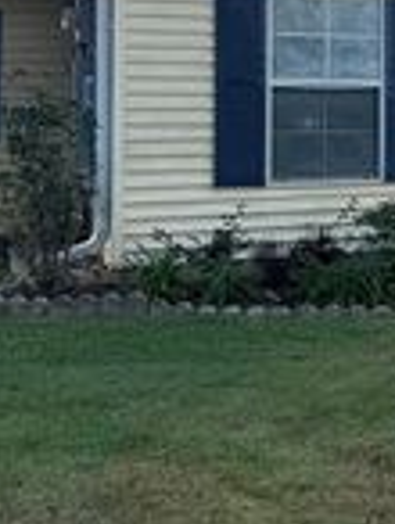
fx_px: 1244
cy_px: 56
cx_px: 628
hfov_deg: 16.2
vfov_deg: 23.2
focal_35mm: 82
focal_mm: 6.76
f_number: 1.78
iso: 100
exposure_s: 1/1337
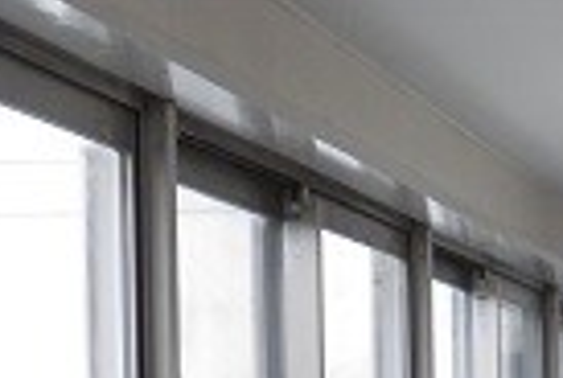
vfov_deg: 7.4
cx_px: 532
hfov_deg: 11.2
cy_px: 666
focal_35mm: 181
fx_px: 2837
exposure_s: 1/40
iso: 250
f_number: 3.6
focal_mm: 10
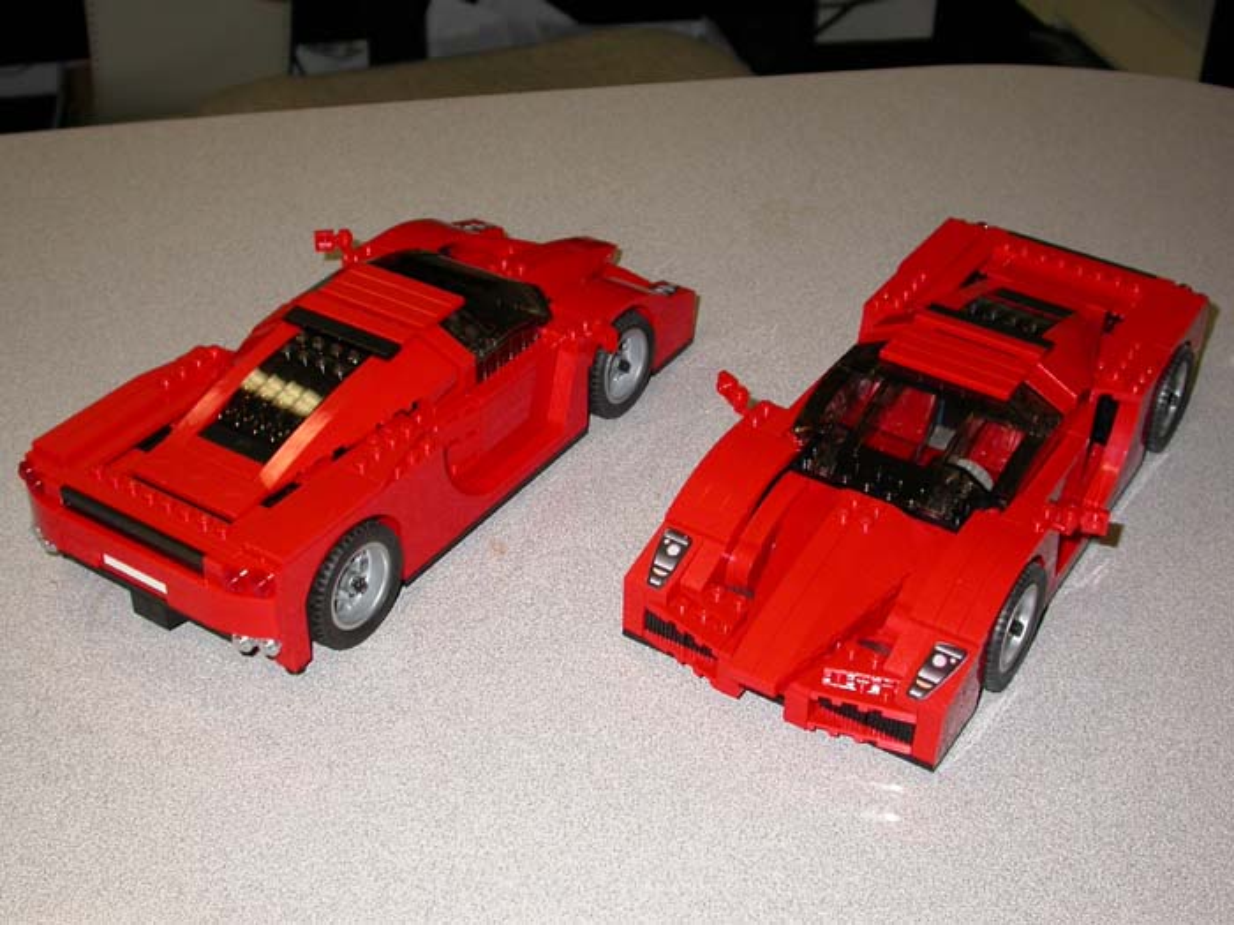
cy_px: 462
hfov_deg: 42.1
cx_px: 617
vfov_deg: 32.2
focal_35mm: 45
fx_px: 1604
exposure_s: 1/60
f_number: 2.8
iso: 100
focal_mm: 9.5
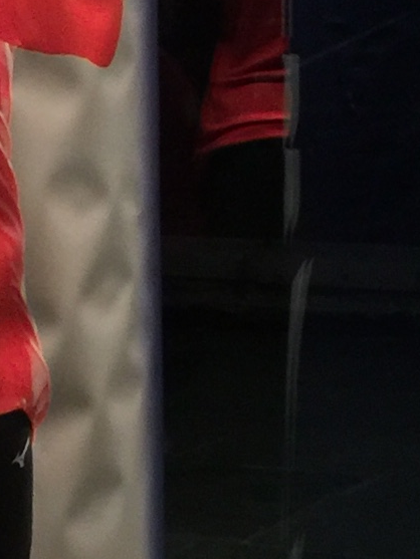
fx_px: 2749
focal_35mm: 170
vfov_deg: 11.6
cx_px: -212
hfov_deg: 8.5
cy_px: 246
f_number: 2.2
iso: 125
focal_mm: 4.15
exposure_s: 1/15
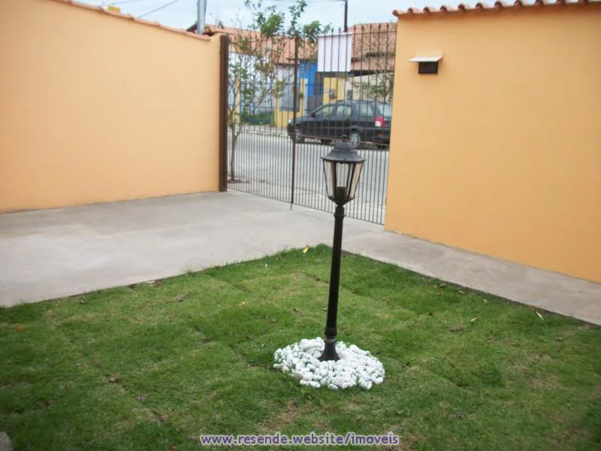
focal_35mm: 32
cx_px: 300
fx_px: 556
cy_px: 226
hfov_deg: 56.8
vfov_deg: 44.2
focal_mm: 5.7
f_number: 2.9
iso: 80
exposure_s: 1/160
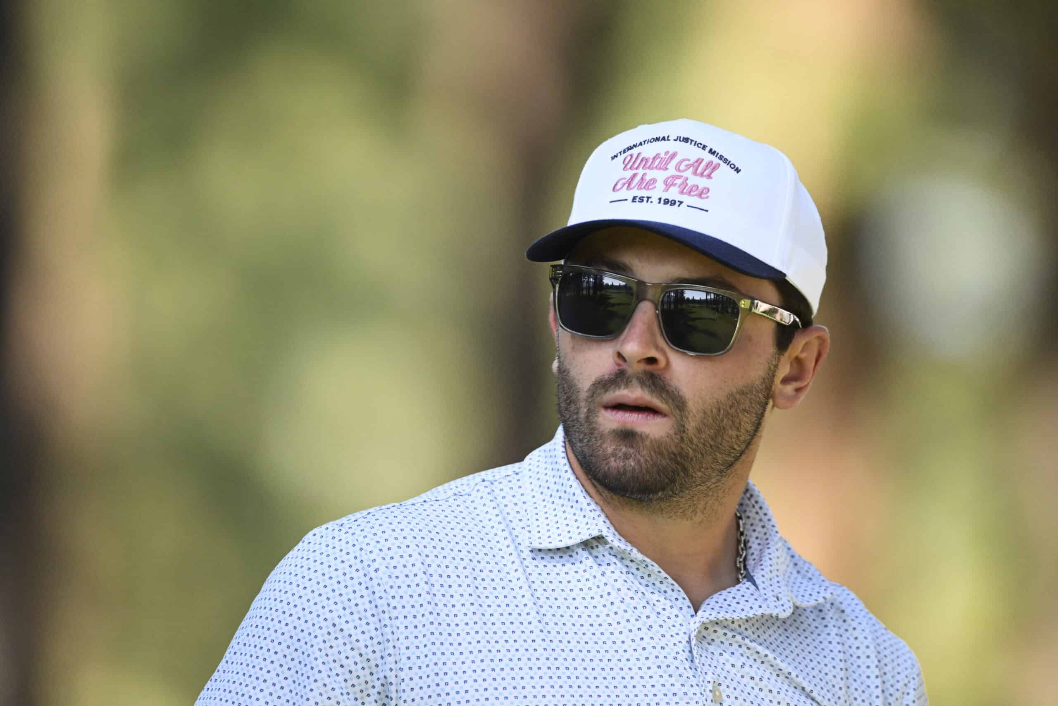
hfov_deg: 3.4
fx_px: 17633
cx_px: 529
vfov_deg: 2.3
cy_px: 353
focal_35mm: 600
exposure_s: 1/6000
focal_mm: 600
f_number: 4
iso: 5000
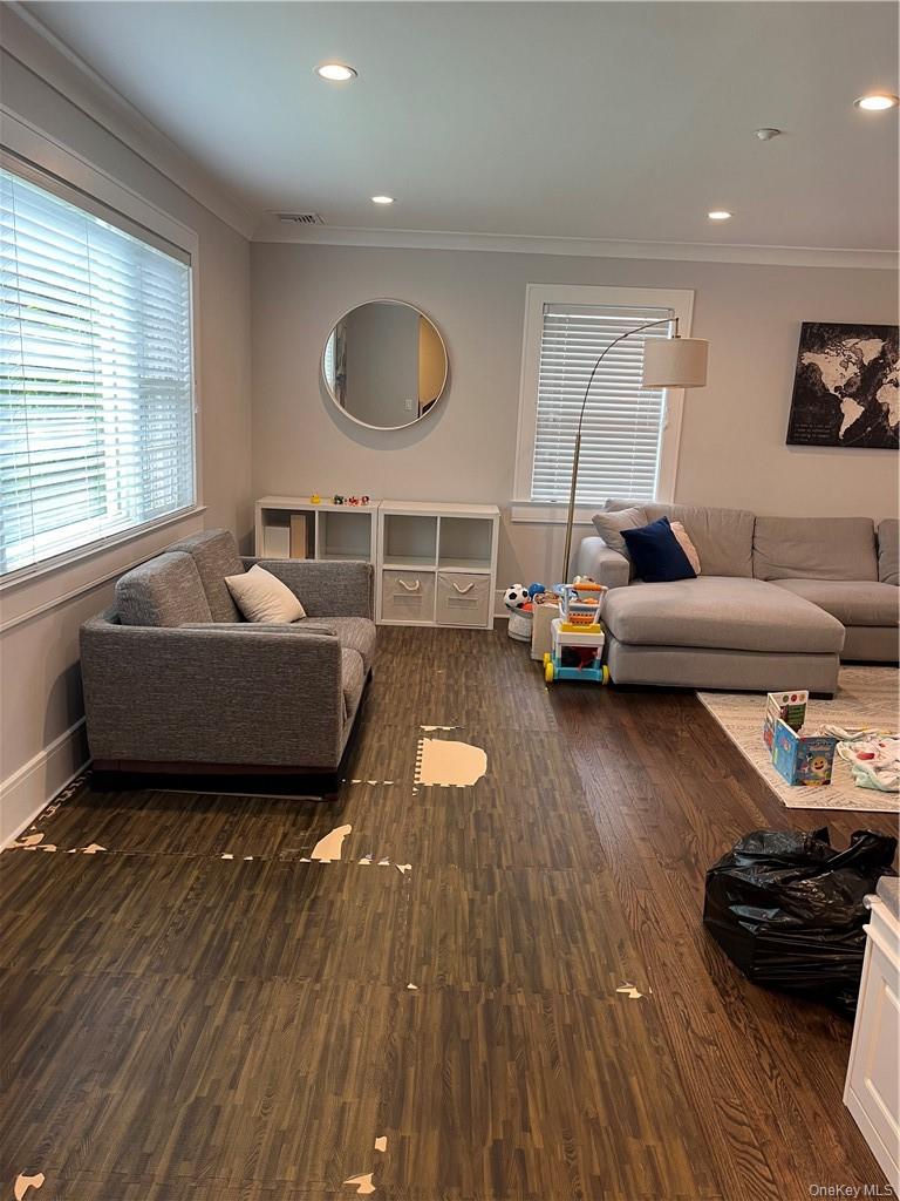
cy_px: 600
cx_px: 450
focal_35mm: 26
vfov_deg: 67.3
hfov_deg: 53.1
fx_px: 901
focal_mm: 5.1
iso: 80
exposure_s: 1/60
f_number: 1.6
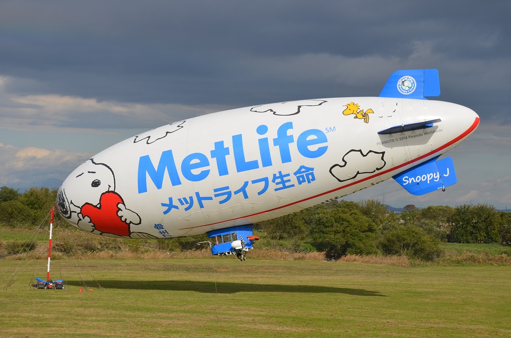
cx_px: 256
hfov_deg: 26.0
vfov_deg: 17.4
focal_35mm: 78
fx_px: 1105
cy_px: 169
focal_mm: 52
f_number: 10
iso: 100
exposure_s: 1/400
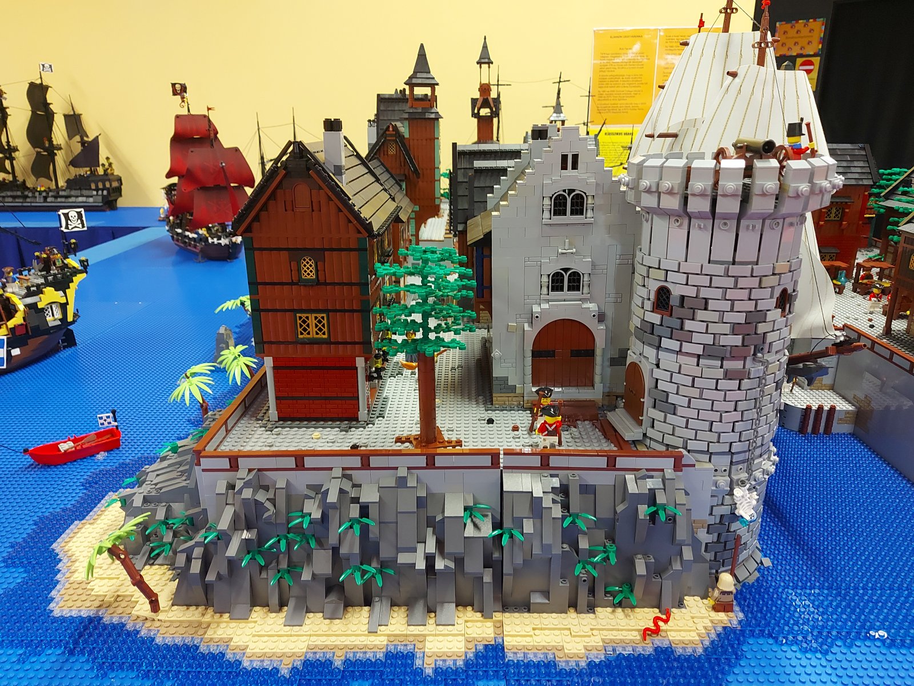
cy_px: 343
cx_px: 457
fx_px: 634
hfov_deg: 71.6
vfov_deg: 56.8
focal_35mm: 24
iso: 320
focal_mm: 5.23
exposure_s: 1/50
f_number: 1.8
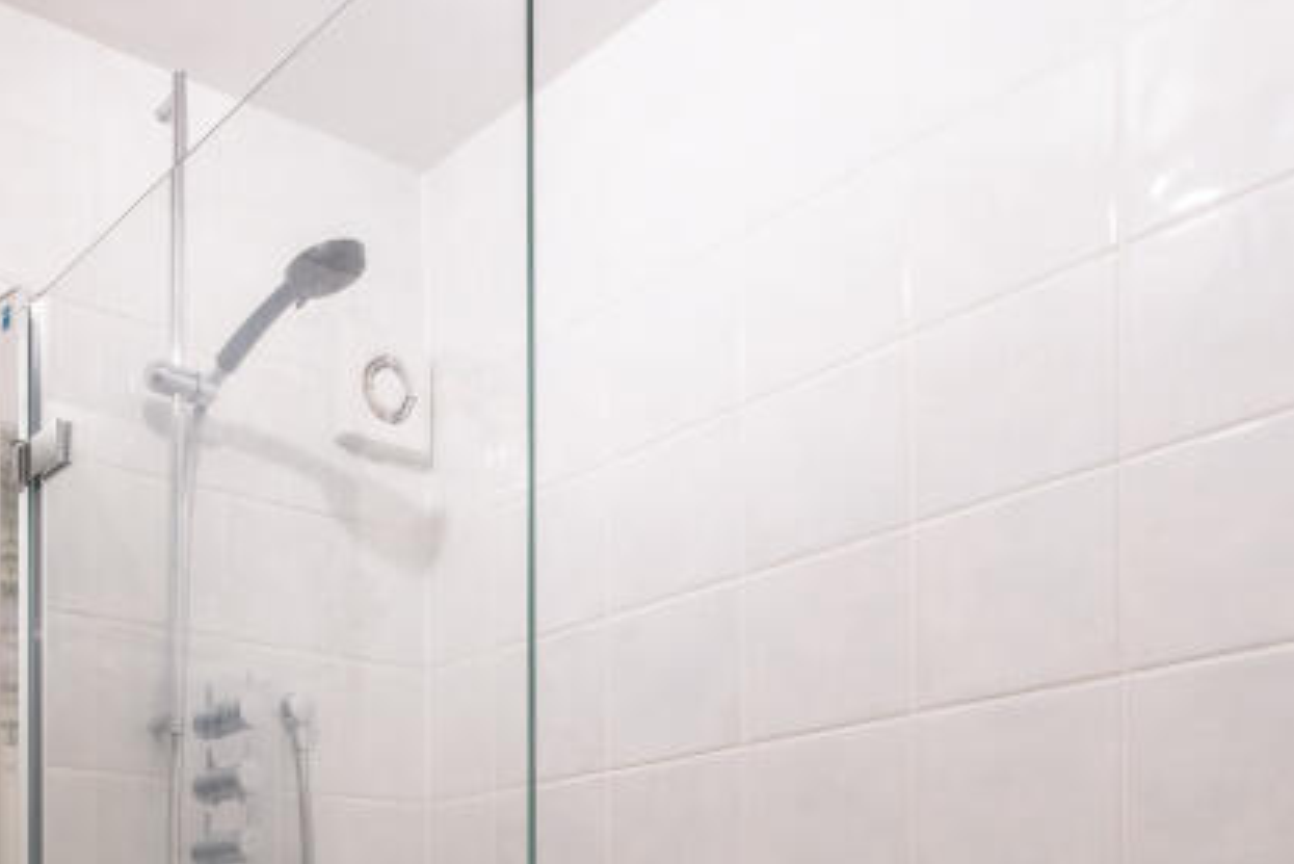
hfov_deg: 47.1
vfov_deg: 30.6
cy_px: 1034
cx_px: 147
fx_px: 1330
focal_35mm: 37
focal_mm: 10
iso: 250
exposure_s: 1/2
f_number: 7.1
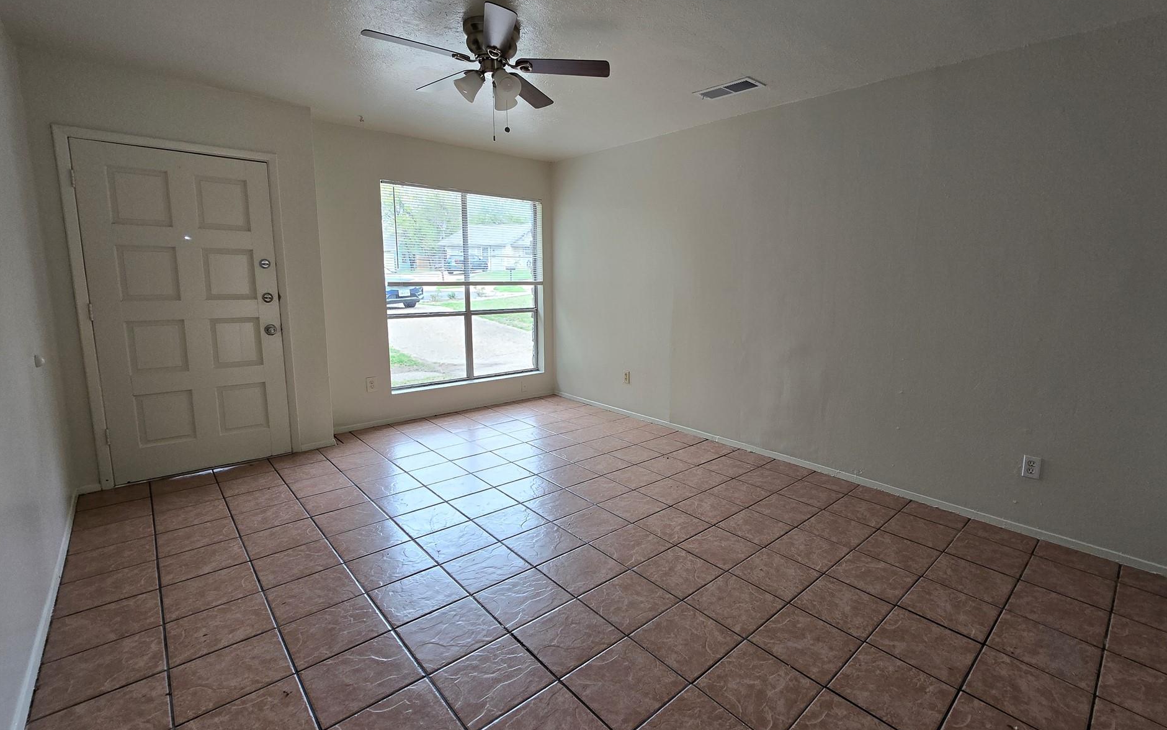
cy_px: 348
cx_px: 632
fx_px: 477
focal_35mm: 15
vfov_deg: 74.8
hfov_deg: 101.2
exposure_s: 1/60
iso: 64
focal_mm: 2.2
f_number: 2.2
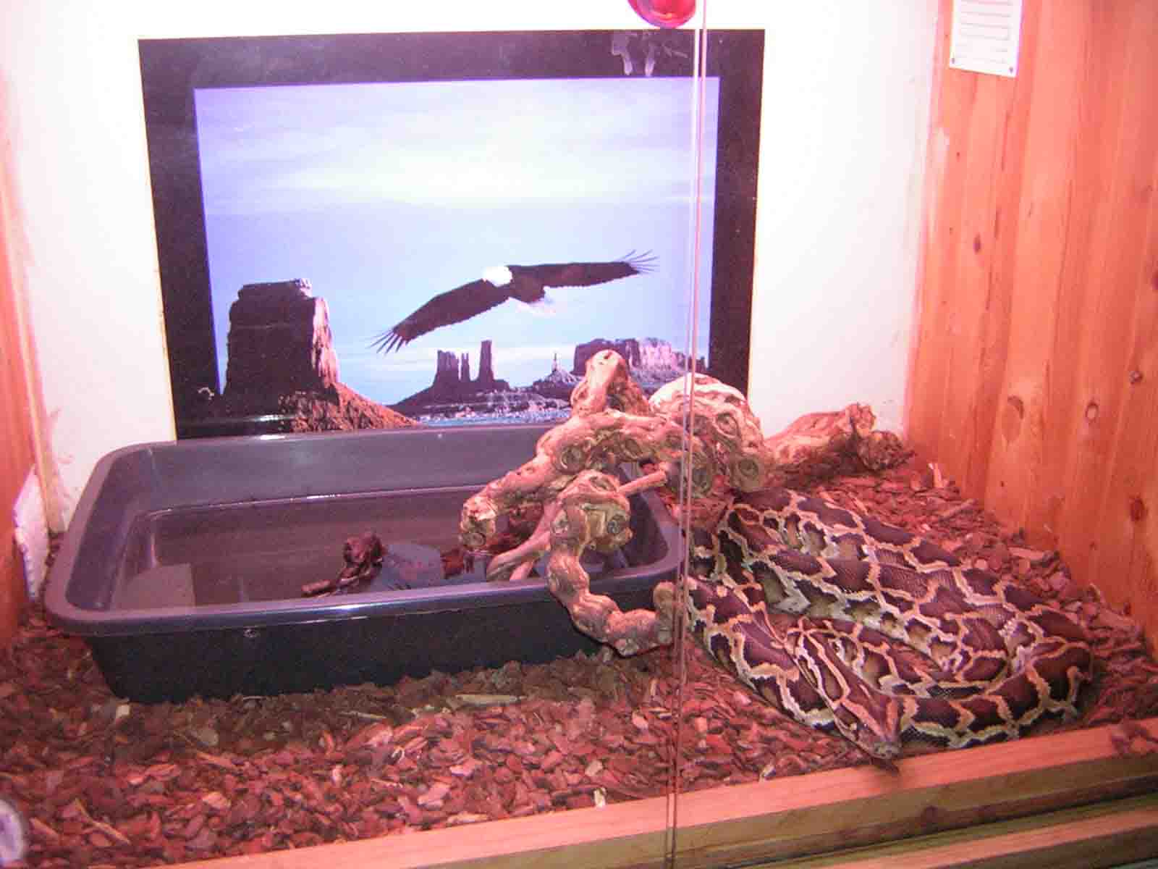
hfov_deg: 51.4
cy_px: 434
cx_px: 579
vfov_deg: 39.7
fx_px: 1204
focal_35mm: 36
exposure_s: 1/17
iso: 200
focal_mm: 4.7
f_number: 2.6
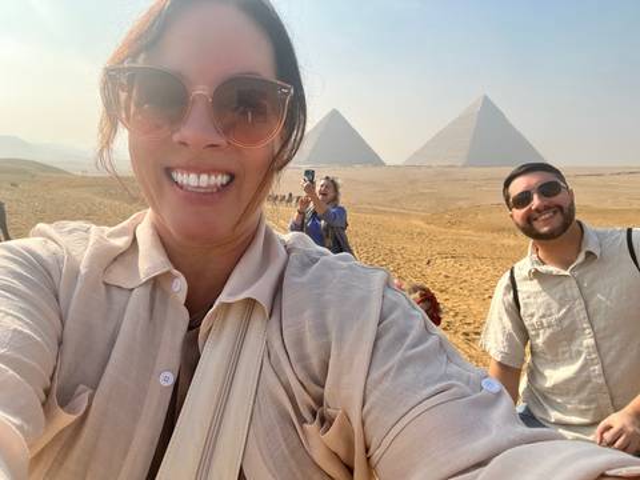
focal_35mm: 23
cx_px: 320
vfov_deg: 58.9
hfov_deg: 73.9
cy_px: 240
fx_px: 425
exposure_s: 1/931
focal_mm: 2.71
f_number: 2.2
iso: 32
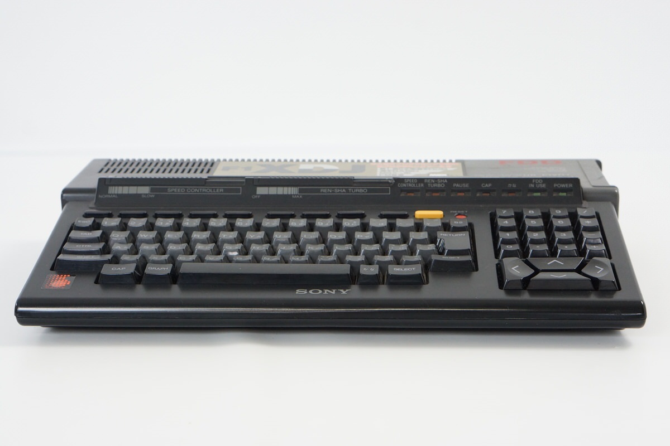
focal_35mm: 75
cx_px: 335
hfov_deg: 27.0
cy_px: 223
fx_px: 1396
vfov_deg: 18.2
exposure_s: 1/80
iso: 1000
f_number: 6.3
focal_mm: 50
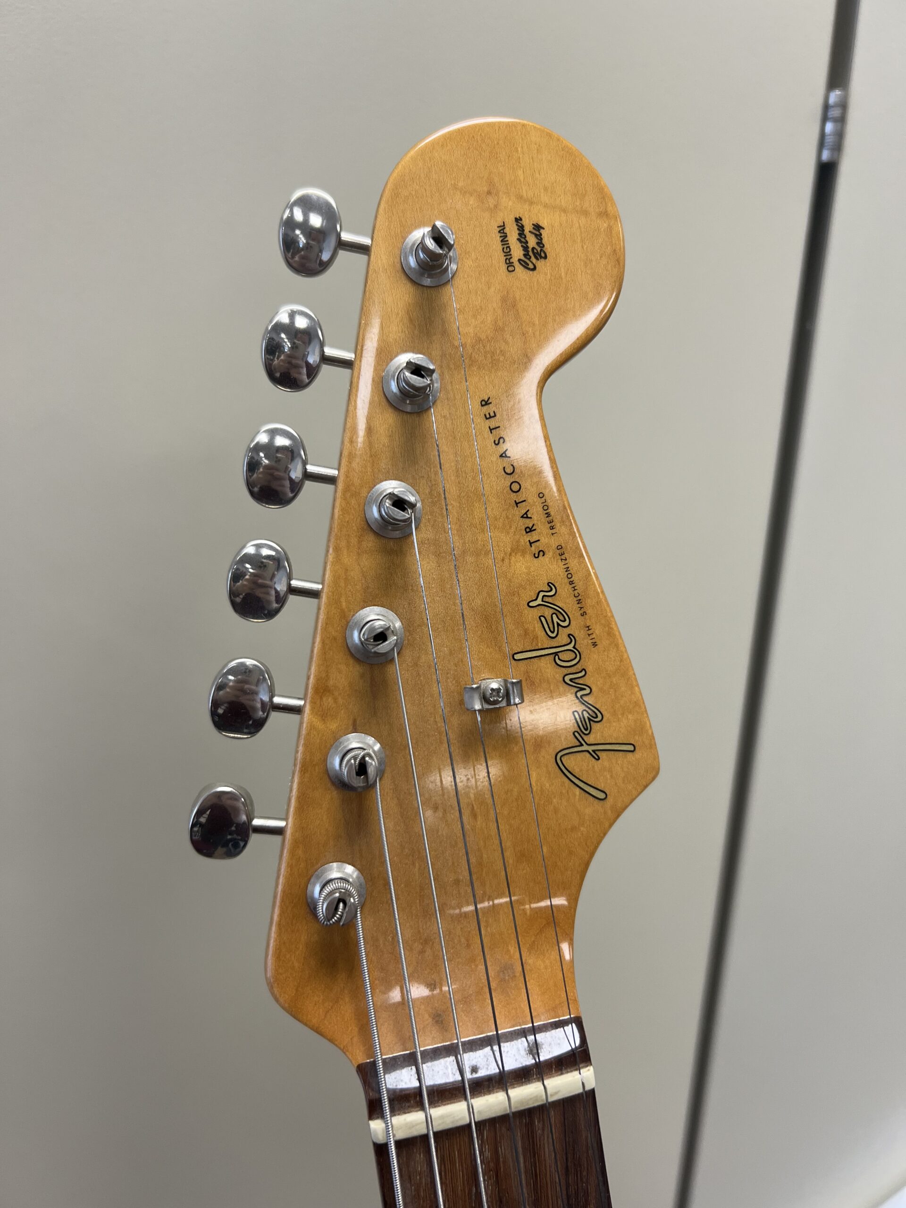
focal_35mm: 26
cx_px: 453
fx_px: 907
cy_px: 604
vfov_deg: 67.3
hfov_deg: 53.1
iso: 80
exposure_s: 1/100
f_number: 1.5
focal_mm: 5.7
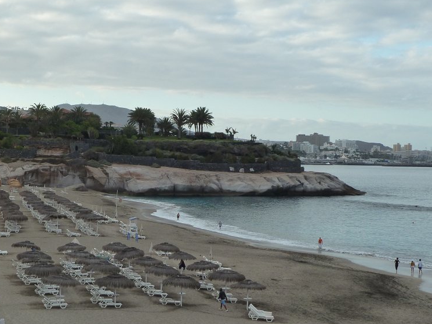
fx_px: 824
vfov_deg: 22.3
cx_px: 159
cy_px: 174
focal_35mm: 66
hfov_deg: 29.3
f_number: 4
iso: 125
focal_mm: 7.9
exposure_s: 1/200
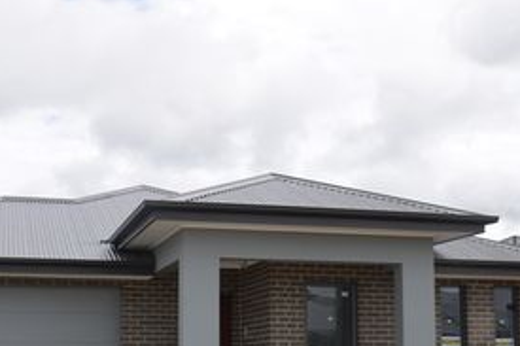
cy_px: 279
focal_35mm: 54
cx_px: 166
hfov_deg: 36.5
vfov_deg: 24.7
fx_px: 777
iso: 100
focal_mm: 21
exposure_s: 1/250
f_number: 9
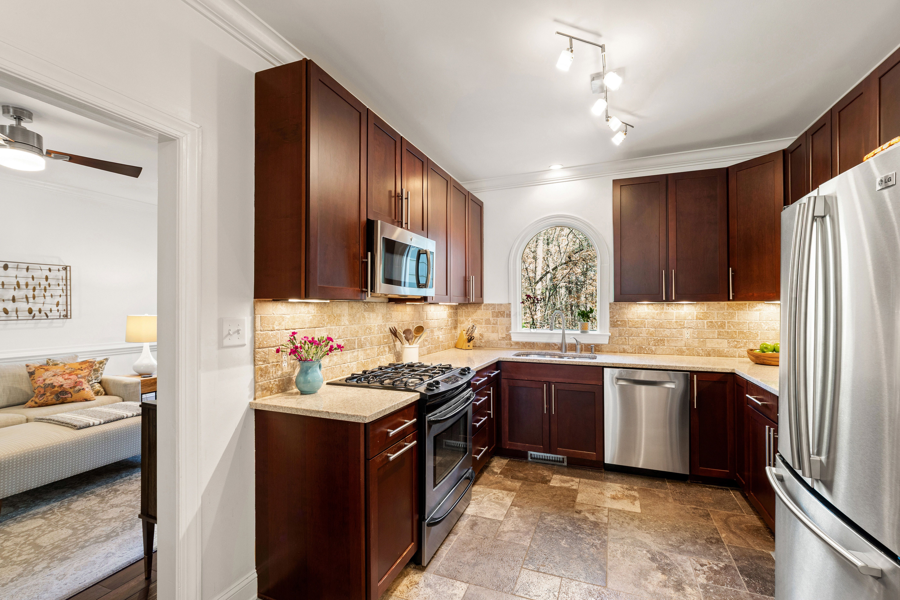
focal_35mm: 15
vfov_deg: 77.3
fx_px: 375
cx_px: 450
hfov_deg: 100.4
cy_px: 300
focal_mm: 10
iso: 100
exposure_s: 1
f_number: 8
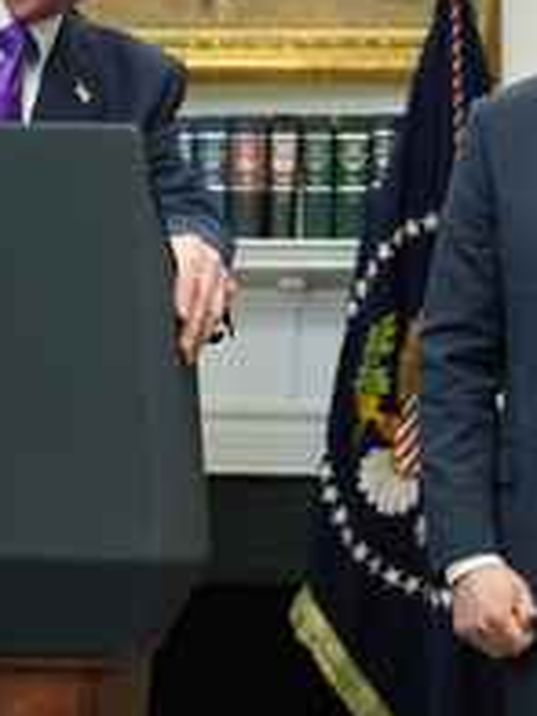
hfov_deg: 13.7
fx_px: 2234
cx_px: 219
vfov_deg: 18.0
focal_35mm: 108
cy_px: 141
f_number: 2.8
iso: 2500
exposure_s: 1/200
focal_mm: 43
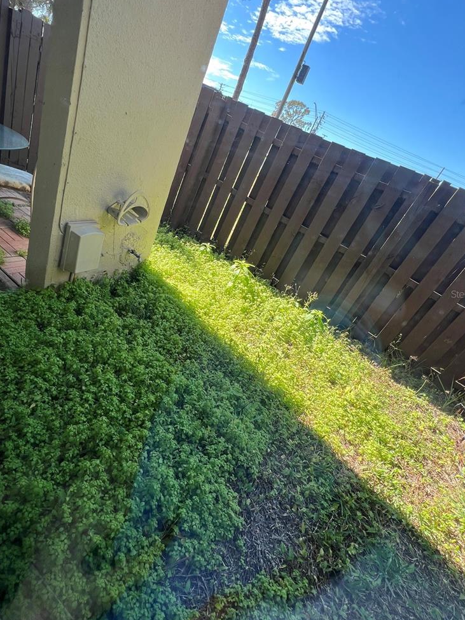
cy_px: 294
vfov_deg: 94.4
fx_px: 287
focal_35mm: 16
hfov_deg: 77.9
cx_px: 210
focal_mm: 1.57
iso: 32
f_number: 1.8
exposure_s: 1/167
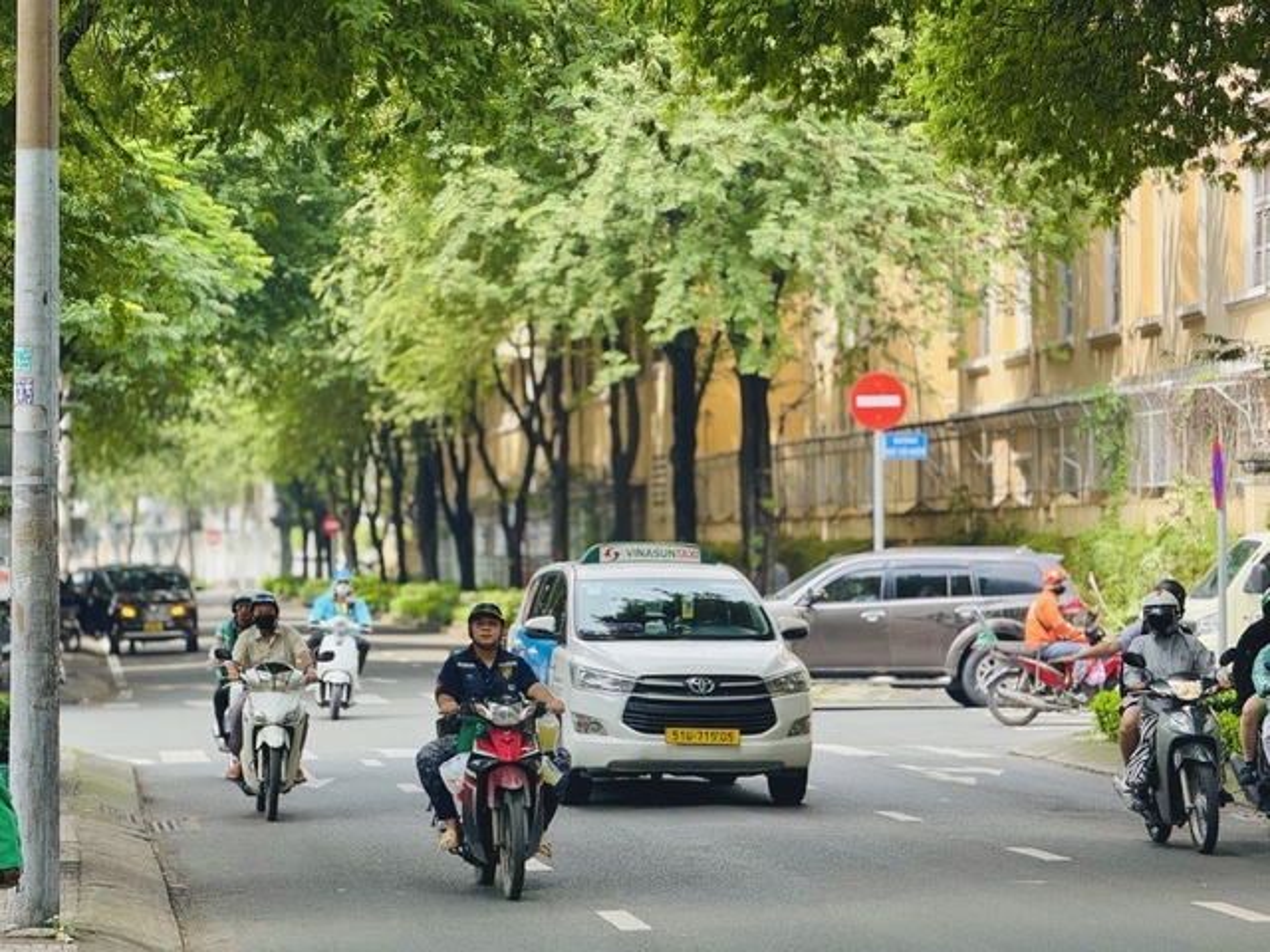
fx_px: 4403
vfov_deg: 12.3
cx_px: 635
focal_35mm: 120
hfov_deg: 16.4
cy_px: 476
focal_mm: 15.66
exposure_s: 1/215
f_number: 2.8
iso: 50
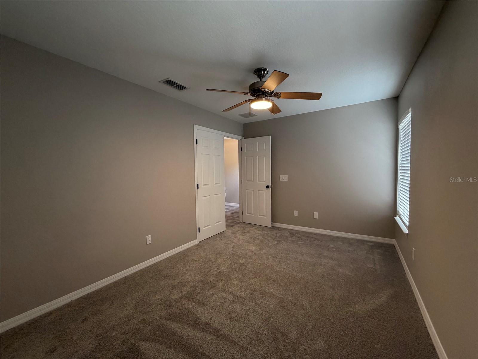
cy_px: 180
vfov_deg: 85.7
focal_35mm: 14
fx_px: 193
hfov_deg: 102.1
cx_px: 239
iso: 250
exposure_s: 1/120
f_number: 2.2
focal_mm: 2.22
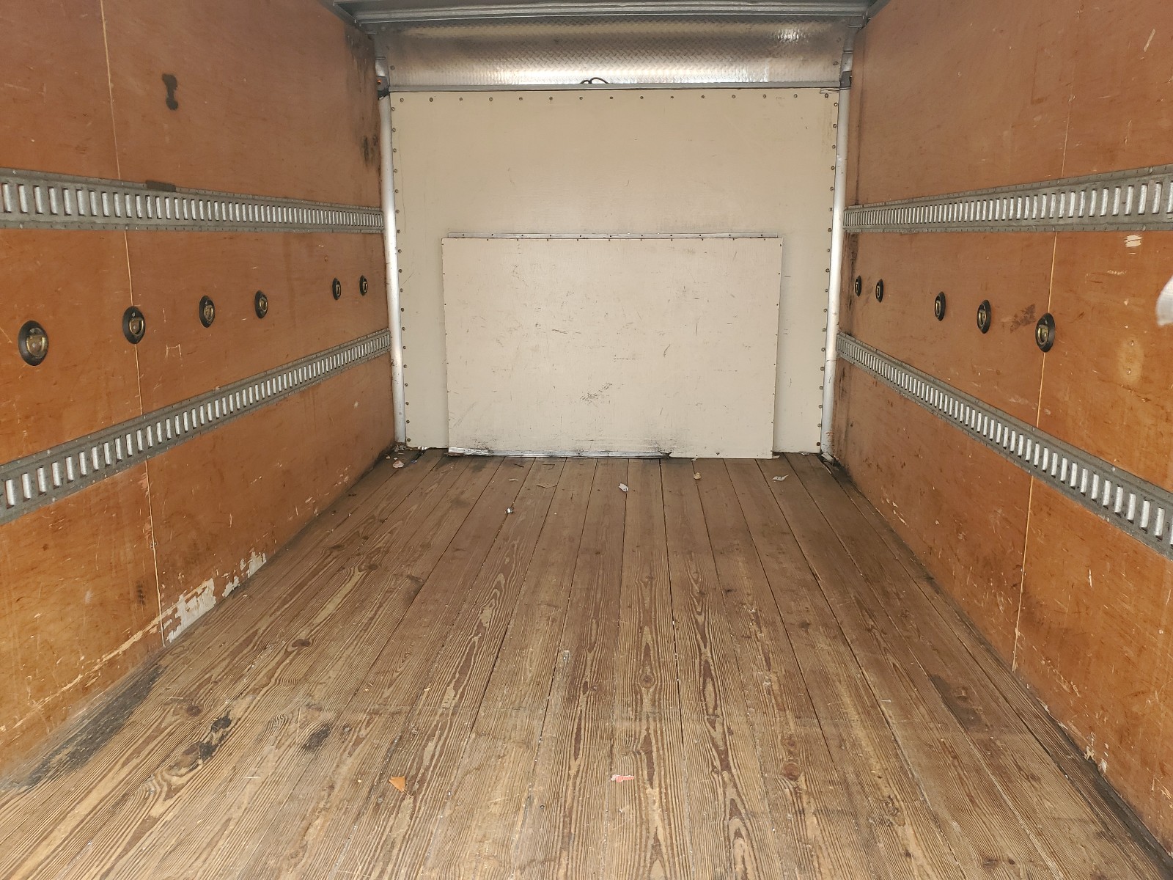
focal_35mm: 26
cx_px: 586
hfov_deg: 67.3
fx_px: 881
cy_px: 440
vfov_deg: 53.1
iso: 50
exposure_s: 1/189
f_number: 1.5
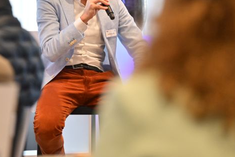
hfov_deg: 7.2
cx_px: 11
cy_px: 20
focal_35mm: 287
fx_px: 1875
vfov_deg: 4.8
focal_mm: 150
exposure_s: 1/125
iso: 1600
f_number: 4
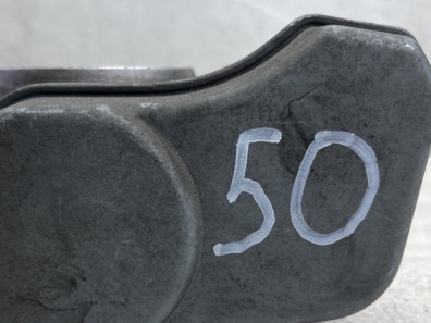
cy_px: 193
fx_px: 523
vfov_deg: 34.2
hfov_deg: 44.4
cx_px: 158
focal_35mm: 42
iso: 32
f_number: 1.6
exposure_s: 1/124
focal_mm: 5.1
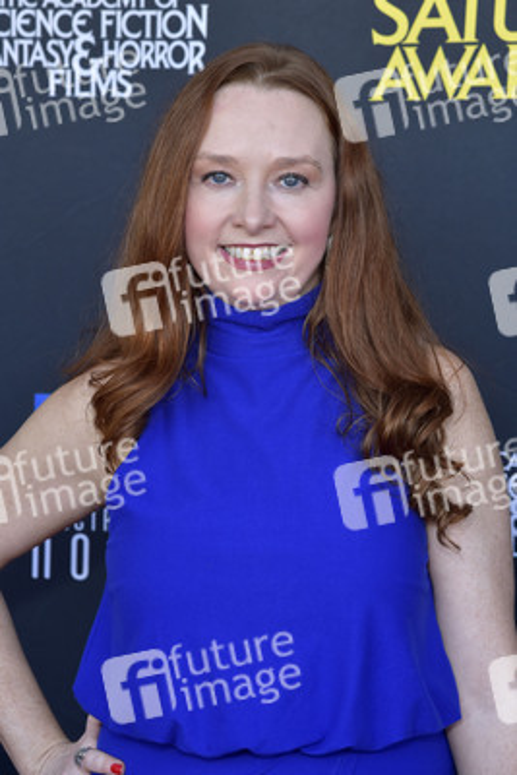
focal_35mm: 100
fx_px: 2152
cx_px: 258
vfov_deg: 20.4
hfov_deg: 13.7
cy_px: 388
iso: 800
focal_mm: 100
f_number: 6.3
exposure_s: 1/250
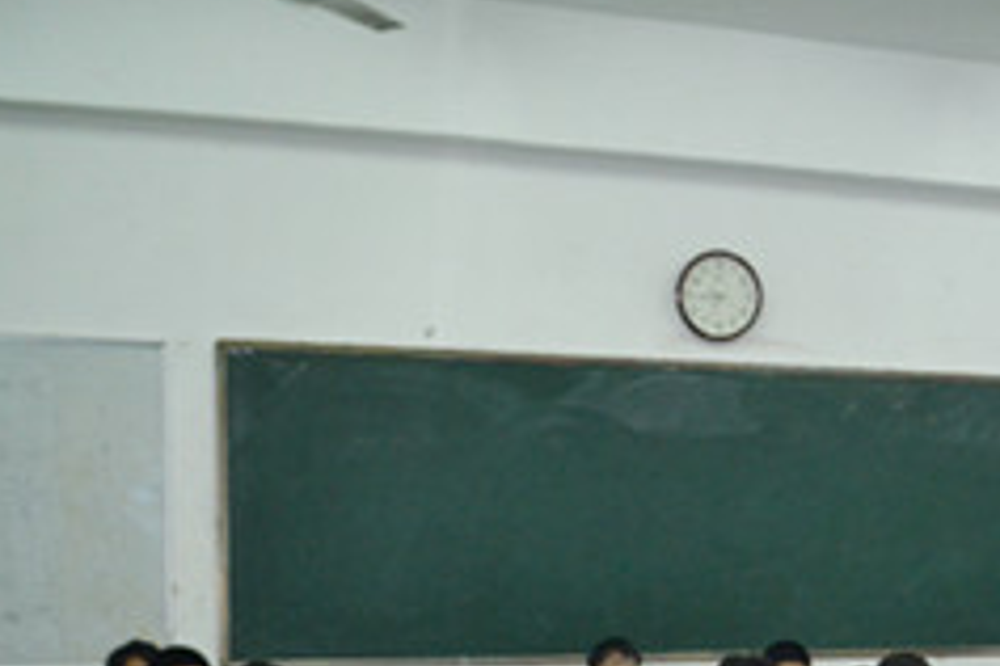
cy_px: 639
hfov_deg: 25.2
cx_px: 1021
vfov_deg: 17.6
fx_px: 2111
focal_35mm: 76
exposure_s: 1/60
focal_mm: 20
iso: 1250
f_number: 3.8
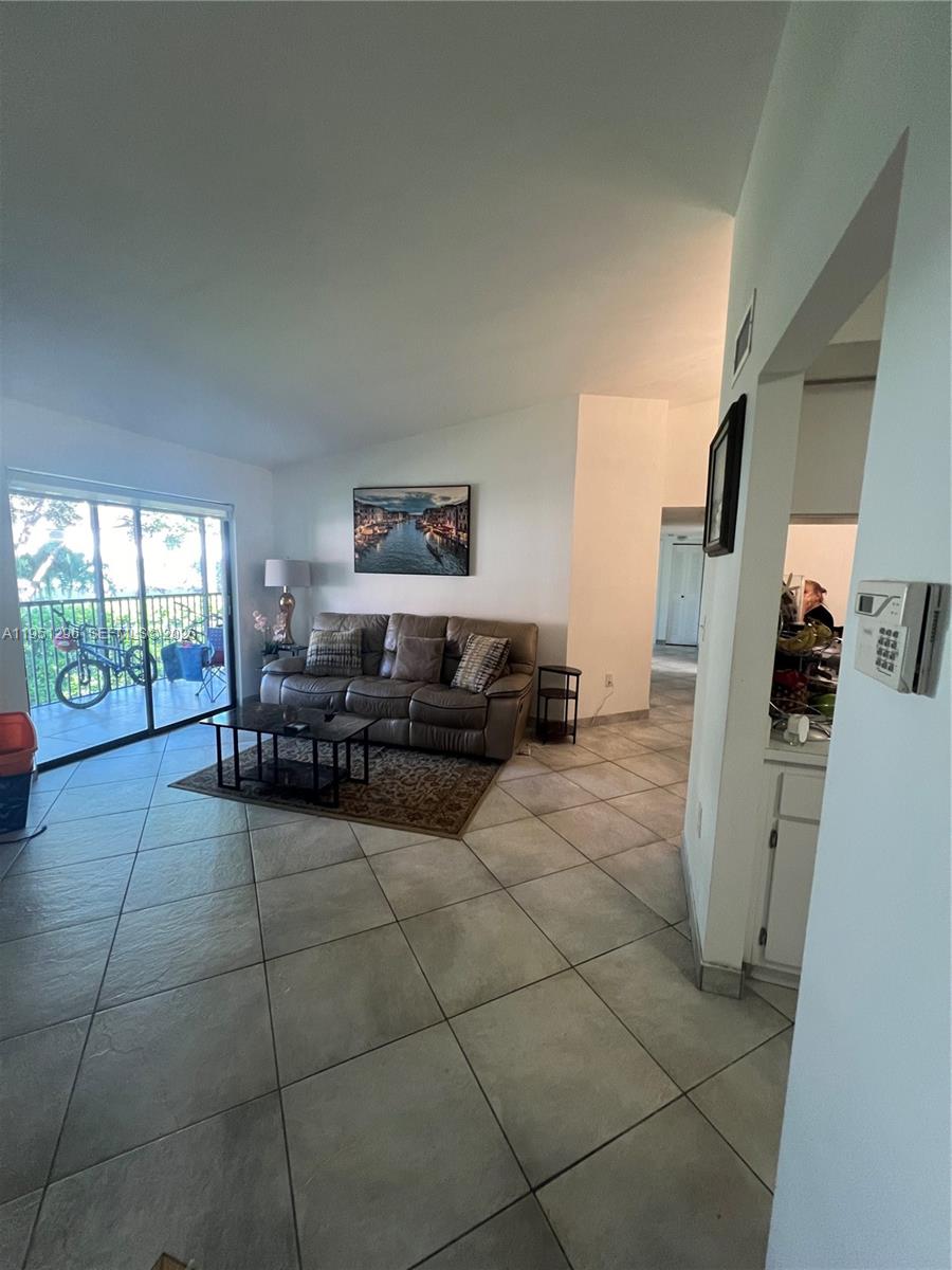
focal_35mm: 13
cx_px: 476
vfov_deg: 106.2
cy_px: 635
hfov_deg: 89.9
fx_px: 477
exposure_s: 1/60
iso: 320
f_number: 1.8
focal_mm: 1.57
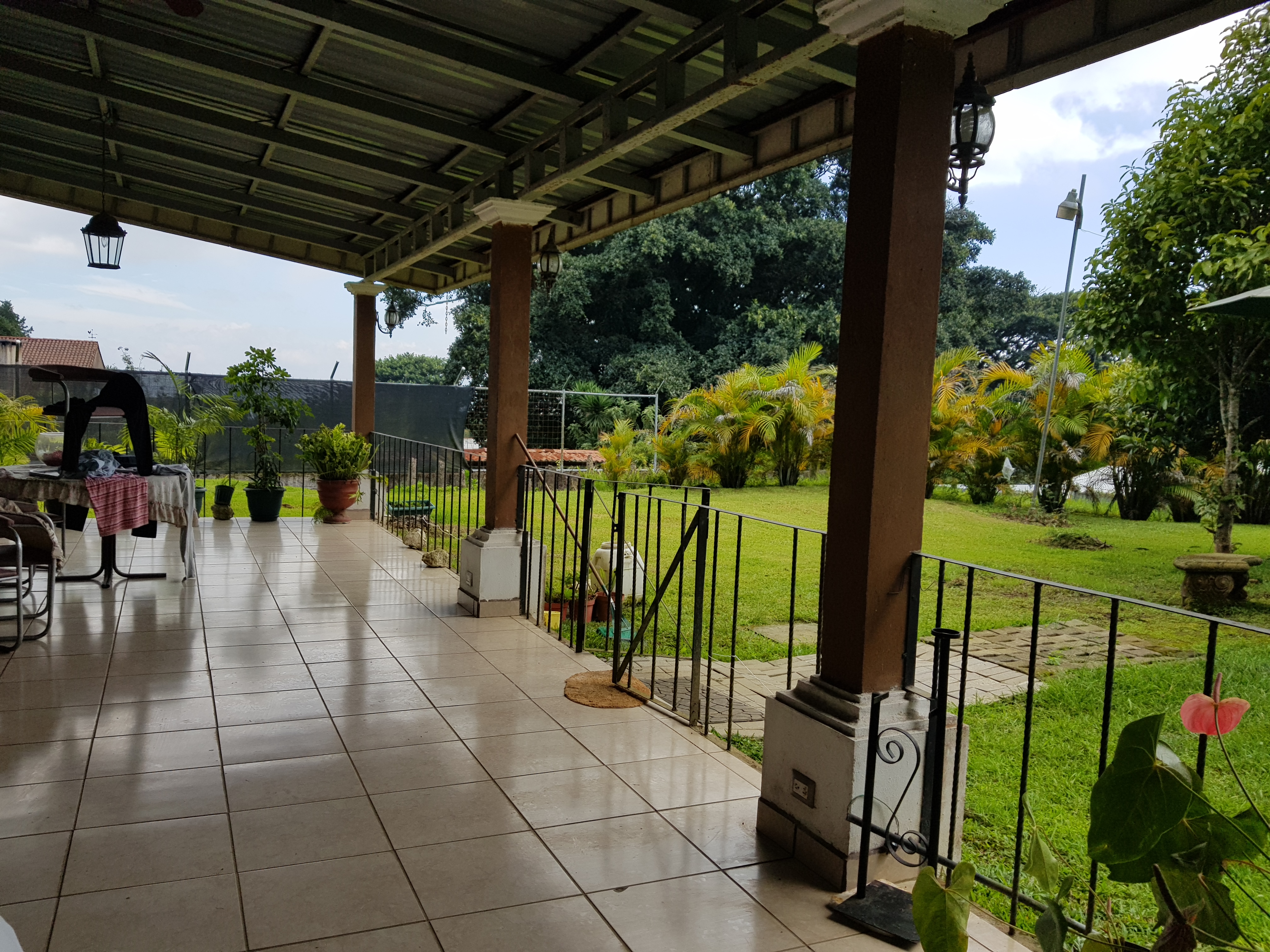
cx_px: 635
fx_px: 954
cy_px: 476
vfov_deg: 53.1
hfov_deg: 67.3
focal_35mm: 26
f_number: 1.7
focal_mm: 4.2
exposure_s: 1/1428
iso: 40
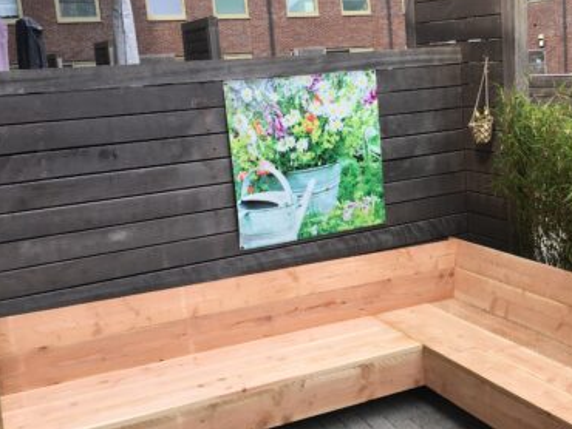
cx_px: 386
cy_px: 185
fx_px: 777
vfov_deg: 30.9
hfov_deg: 39.9
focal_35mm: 47
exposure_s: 1/549
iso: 25
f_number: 2.2
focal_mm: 4.15
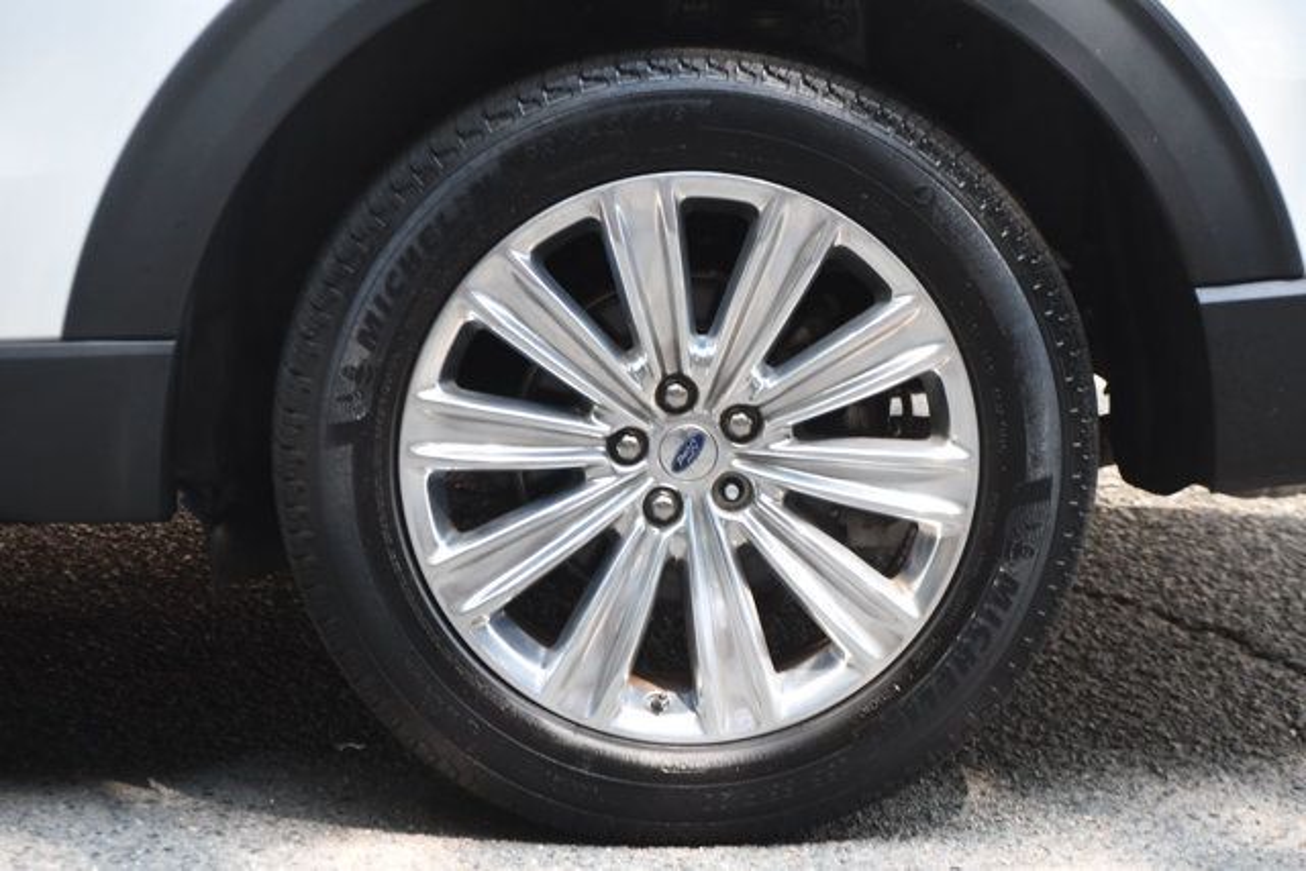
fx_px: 5334
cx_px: 653
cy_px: 436
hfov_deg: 14.0
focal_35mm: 147
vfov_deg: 9.3
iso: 400
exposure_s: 1/250
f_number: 5.6
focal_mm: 98
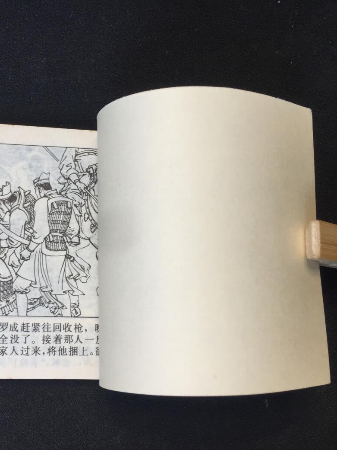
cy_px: 227
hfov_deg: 35.3
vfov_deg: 47.9
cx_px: 55
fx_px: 506
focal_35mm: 39
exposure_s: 1/50
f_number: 2.2
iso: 40
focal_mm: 4.15
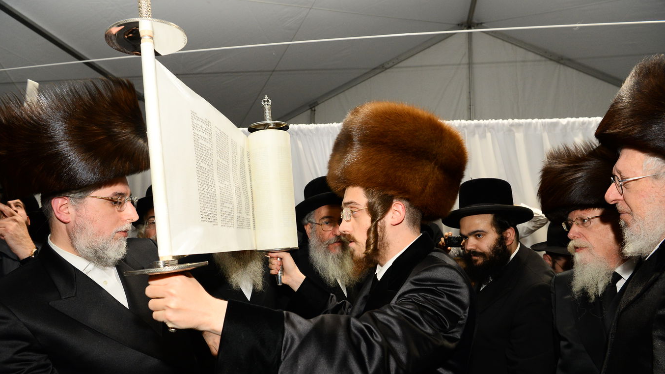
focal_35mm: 26
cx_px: 333
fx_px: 458
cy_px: 228
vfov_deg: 44.1
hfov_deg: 71.9
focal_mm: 24
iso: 1600
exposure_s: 1/100
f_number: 6.3
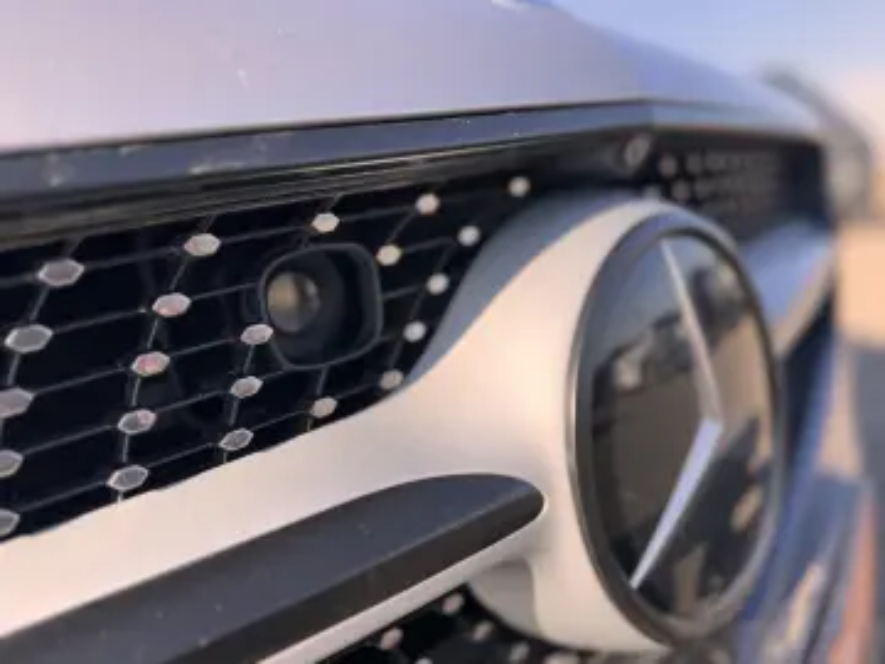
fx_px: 614
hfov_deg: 71.6
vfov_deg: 56.8
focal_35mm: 24
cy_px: 332
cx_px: 442
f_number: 1.78
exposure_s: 1/1311
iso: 80
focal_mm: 6.76
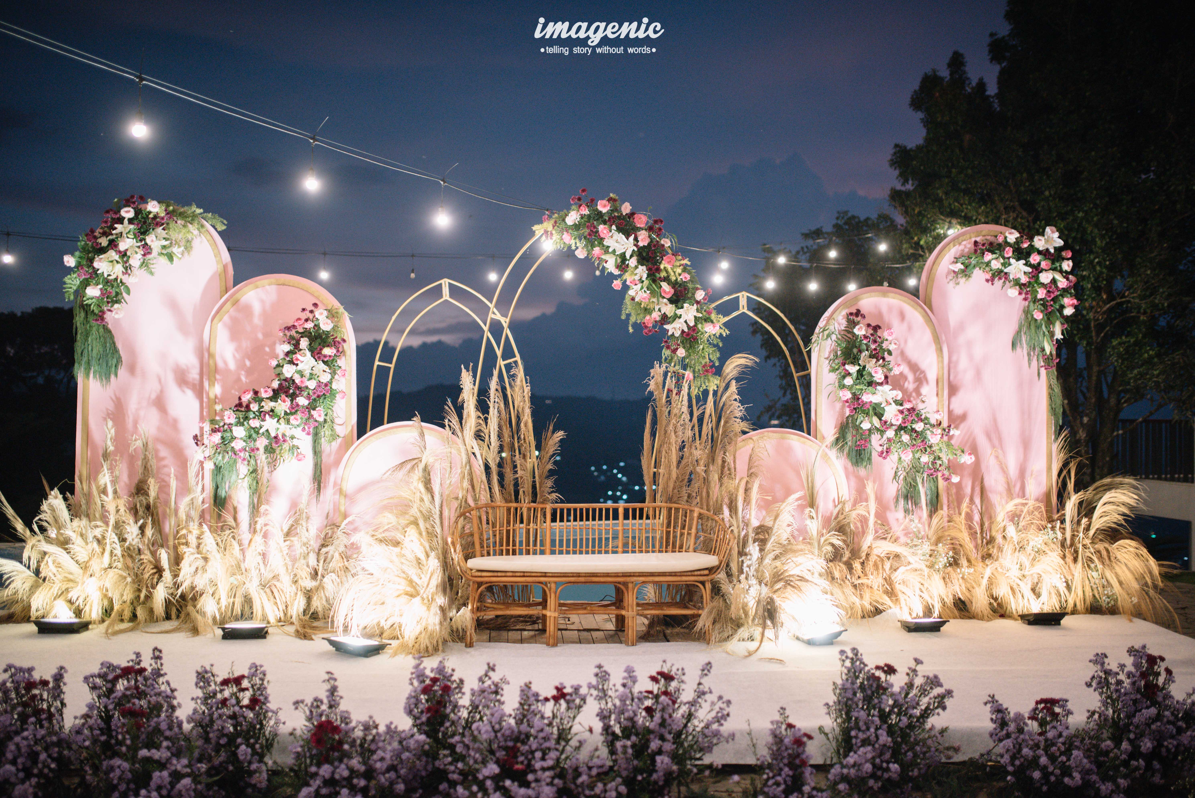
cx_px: 598
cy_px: 399
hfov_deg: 54.4
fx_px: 1162
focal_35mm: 35
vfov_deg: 37.9
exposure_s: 1/125
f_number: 1.4
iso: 1250
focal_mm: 35
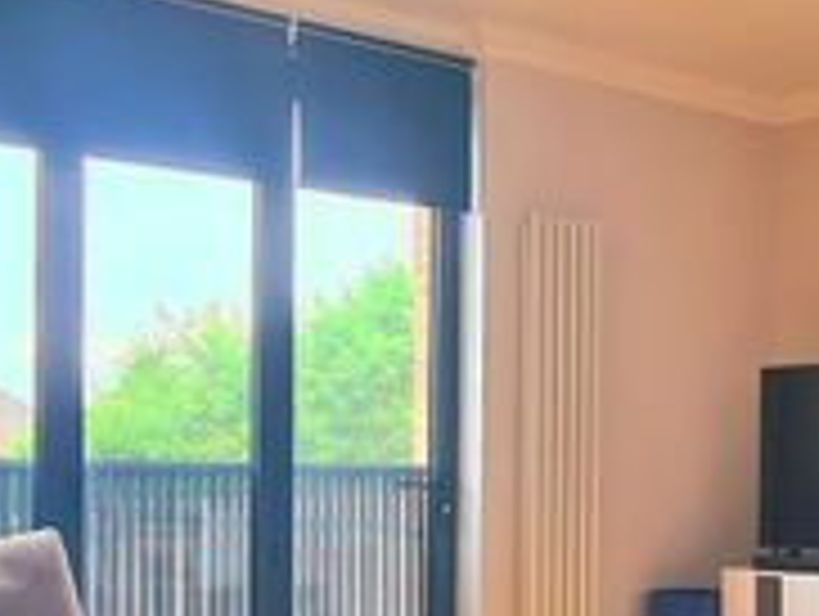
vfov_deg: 28.5
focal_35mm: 50
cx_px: 486
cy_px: 506
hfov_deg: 38.0
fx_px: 1185
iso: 64
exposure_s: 1/50
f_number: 2.2
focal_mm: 2.22
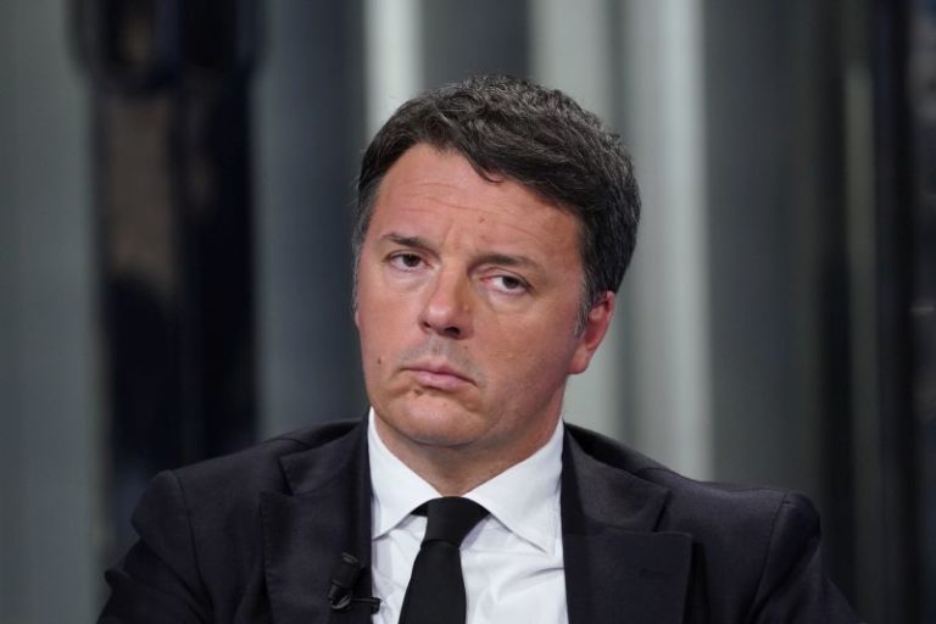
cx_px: 468
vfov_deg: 2.7
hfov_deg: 4.1
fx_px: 13103
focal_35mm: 504
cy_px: 312
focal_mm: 336
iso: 2500
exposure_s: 1/250
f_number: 5.6
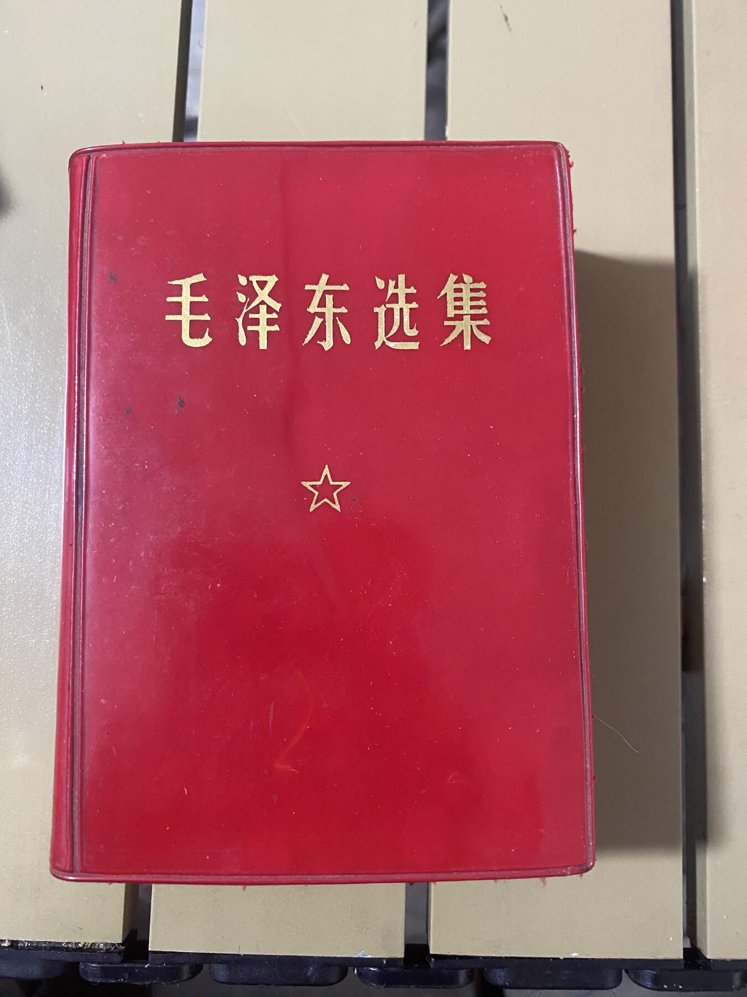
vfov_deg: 67.3
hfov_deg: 53.1
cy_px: 498
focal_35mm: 26
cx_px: 374
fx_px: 748
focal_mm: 4.25
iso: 400
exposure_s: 1/50
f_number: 1.8
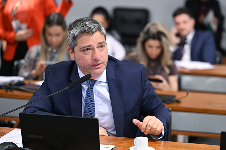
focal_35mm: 115
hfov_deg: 17.8
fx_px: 721
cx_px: 113
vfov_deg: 11.9
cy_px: 75
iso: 1600
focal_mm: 115
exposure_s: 1/125
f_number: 2.8
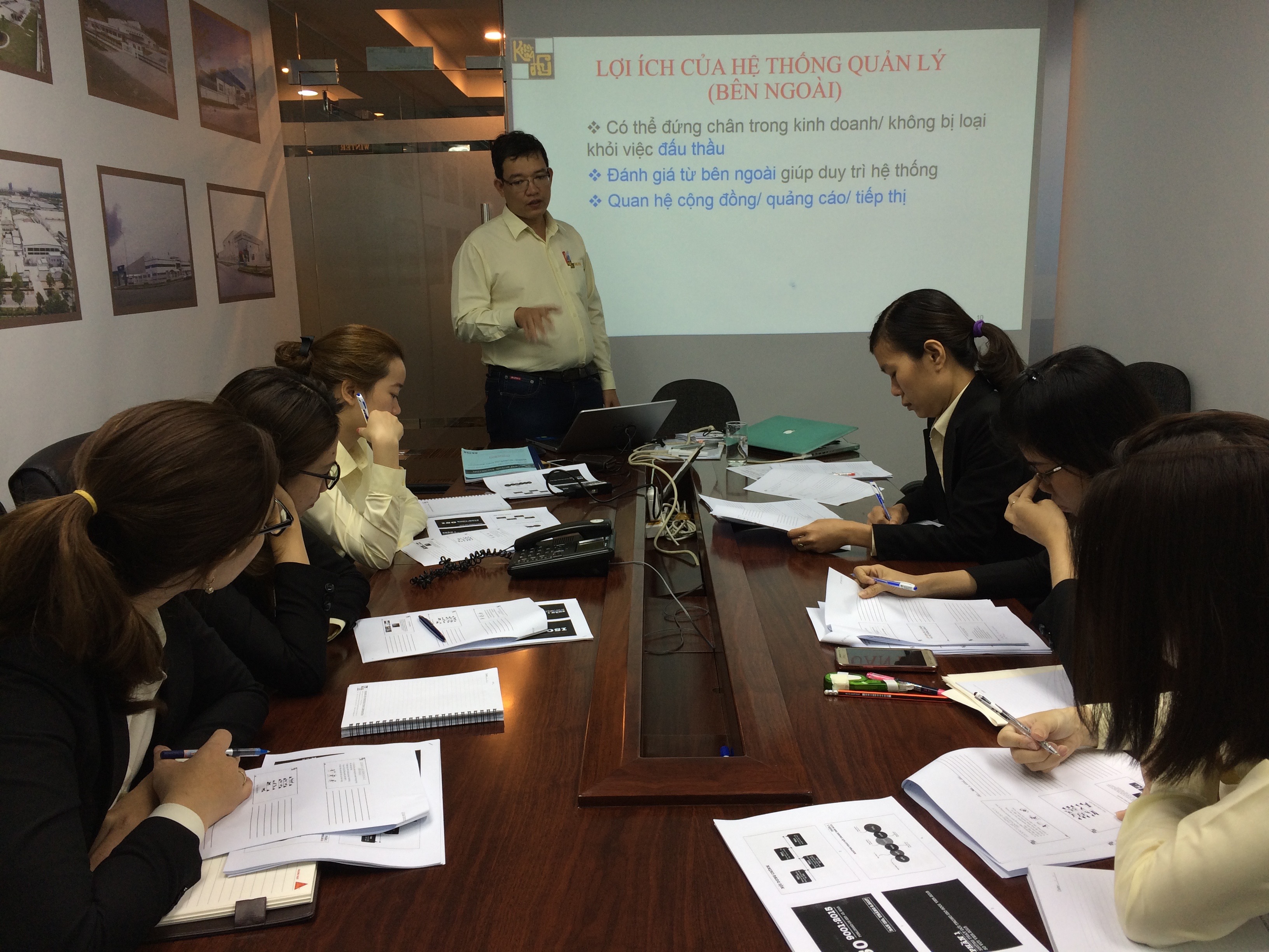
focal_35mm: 29
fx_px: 1063
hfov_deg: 61.7
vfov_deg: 48.2
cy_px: 476
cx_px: 634
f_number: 2.2
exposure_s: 1/50
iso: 40
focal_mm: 4.15
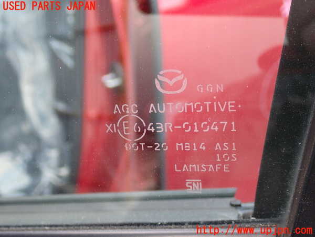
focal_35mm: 47
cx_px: 158
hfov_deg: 40.4
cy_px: 118
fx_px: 428
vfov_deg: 30.9
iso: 200
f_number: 3.1
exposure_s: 1/50
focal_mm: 8.4
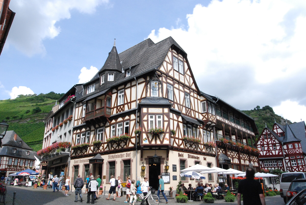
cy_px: 102
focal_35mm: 26
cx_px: 153
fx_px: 217
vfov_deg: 50.5
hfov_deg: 70.4
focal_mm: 17
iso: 1600
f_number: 14
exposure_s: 1/800
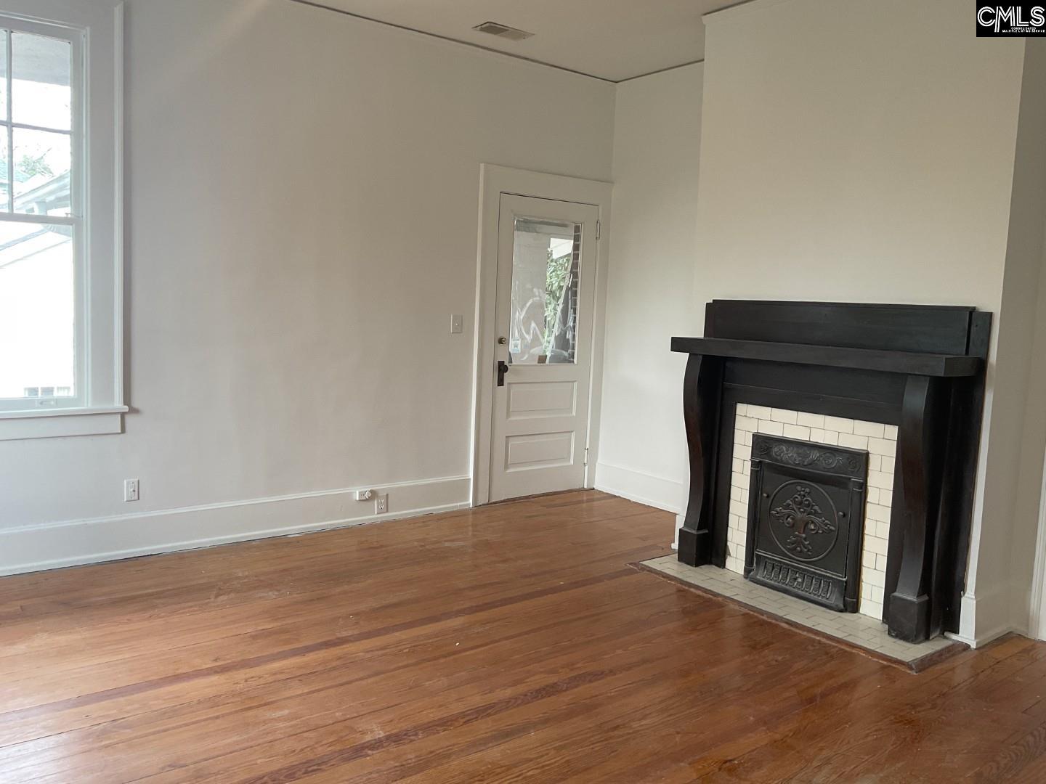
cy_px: 392
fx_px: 876
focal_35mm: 29
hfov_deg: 61.7
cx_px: 523
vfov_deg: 48.2
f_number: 1.8
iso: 50
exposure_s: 1/60
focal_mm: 3
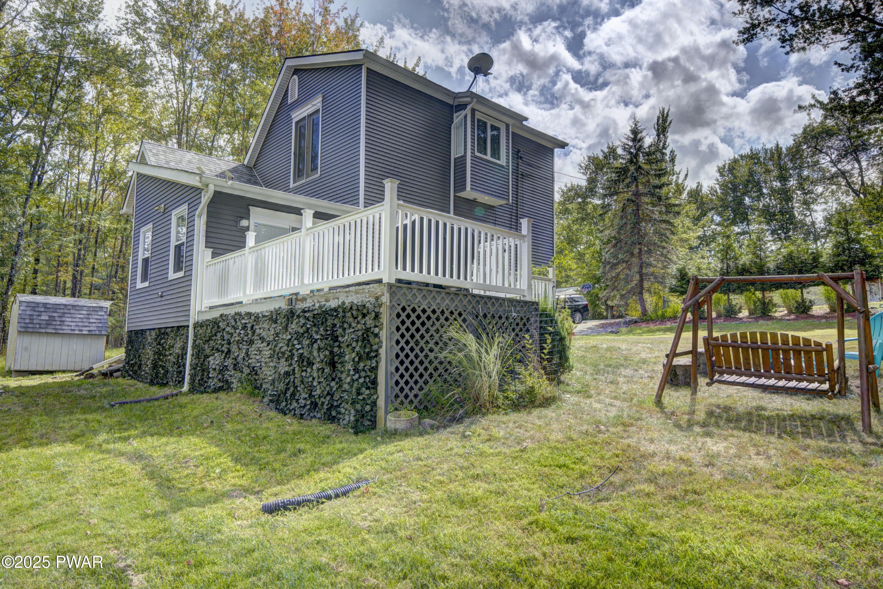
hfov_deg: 78.6
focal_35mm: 22
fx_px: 540
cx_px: 442
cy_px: 294
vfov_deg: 57.2
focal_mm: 22
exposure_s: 1/200
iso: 500
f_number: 13
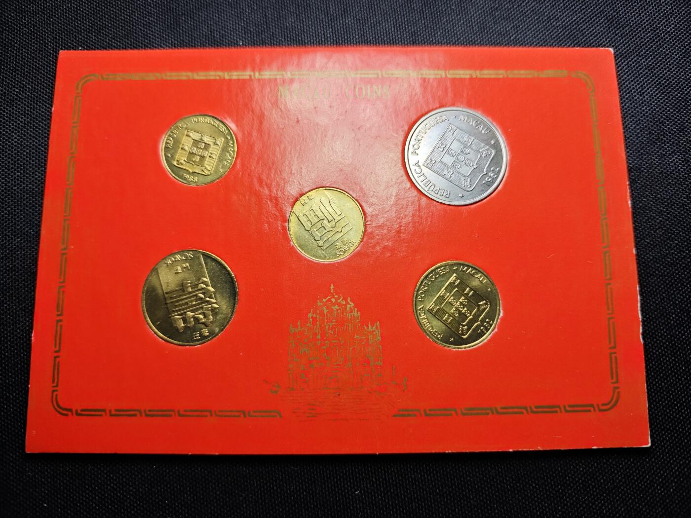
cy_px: 259
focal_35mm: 24
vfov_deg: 56.8
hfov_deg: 71.6
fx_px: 479
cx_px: 346
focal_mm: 5.84
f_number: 1.6
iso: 50
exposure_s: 1/191
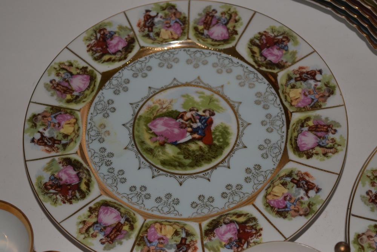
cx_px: 188
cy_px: 126
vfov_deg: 17.5
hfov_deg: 26.0
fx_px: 817
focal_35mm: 78
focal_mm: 52
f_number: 5.6
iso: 800
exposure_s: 1/100
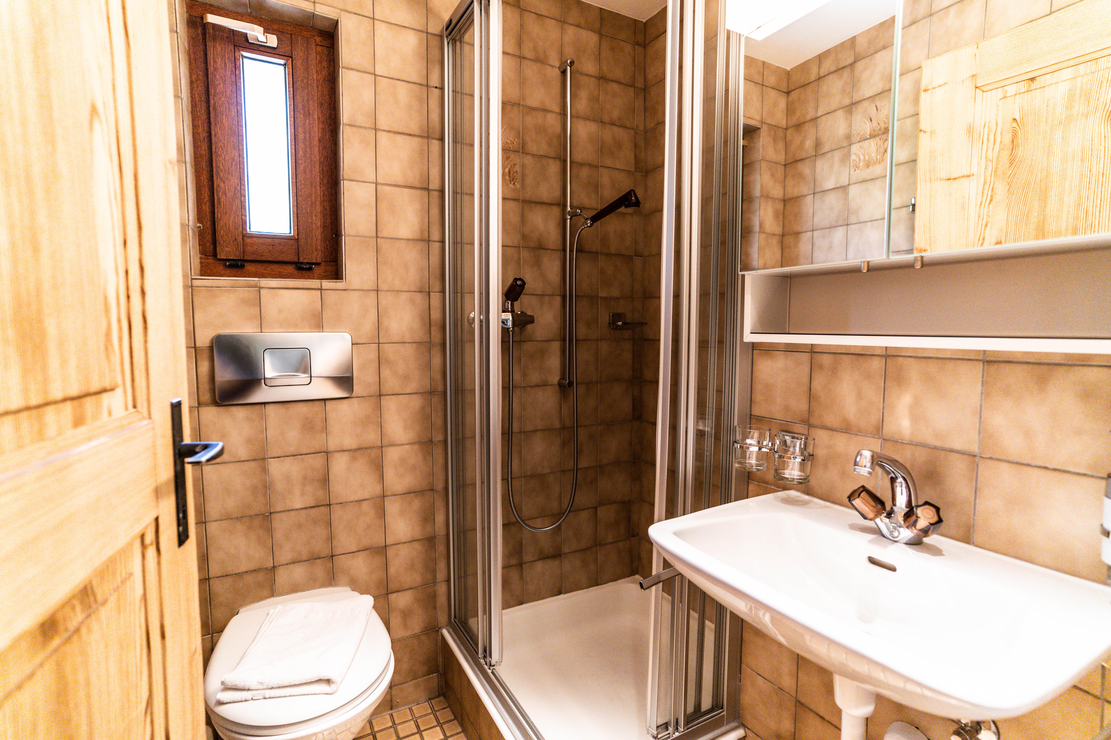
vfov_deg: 70.4
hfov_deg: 93.3
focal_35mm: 17
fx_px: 525
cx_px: 556
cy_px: 370
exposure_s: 1/160
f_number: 2.8
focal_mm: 17
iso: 2500
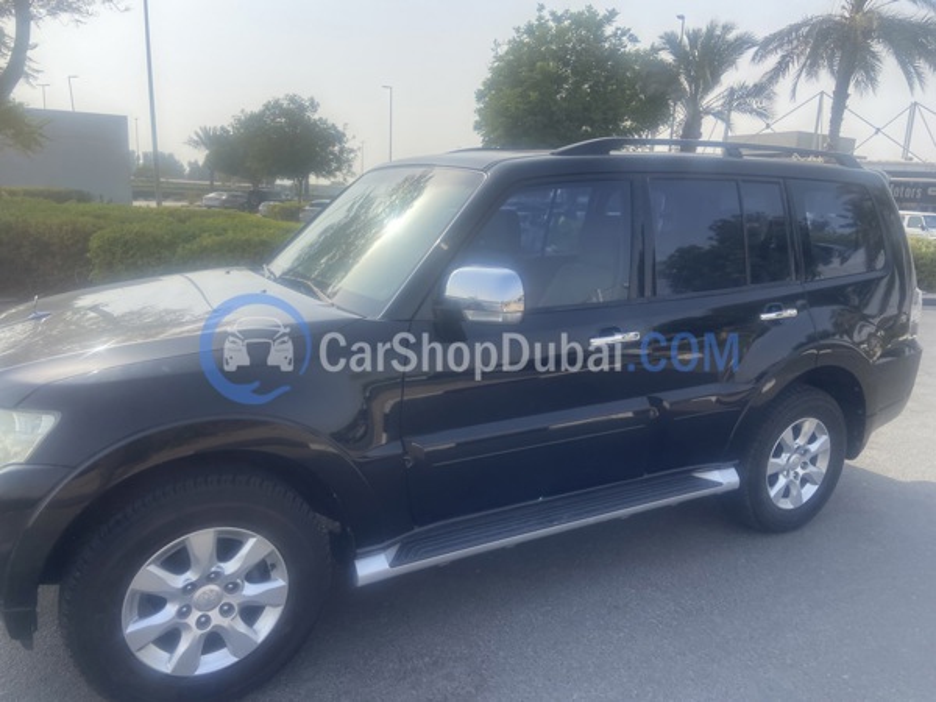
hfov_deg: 67.3
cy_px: 351
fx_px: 703
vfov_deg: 53.1
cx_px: 468
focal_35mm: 26
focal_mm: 4.25
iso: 32
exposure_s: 1/1678
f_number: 1.8
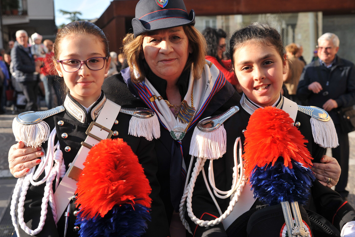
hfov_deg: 35.0
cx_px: 172
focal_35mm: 57
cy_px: 120
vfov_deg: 23.8
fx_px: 562
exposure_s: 1/250
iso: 200
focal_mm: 55
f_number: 7.1
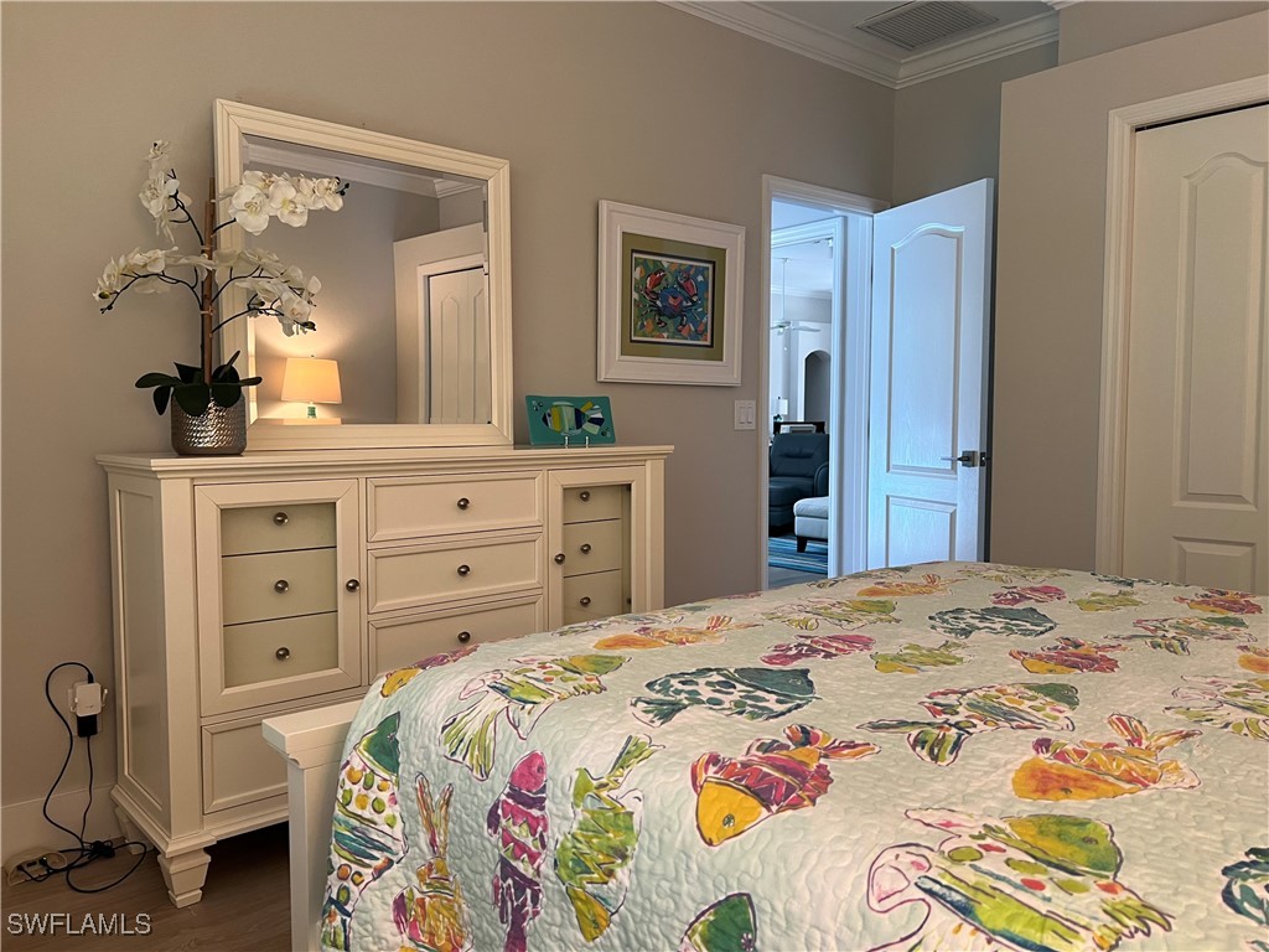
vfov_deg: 53.1
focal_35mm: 26
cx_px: 634
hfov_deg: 67.3
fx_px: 953
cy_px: 476
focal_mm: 5.7
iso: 100
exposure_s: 1/60
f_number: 1.5
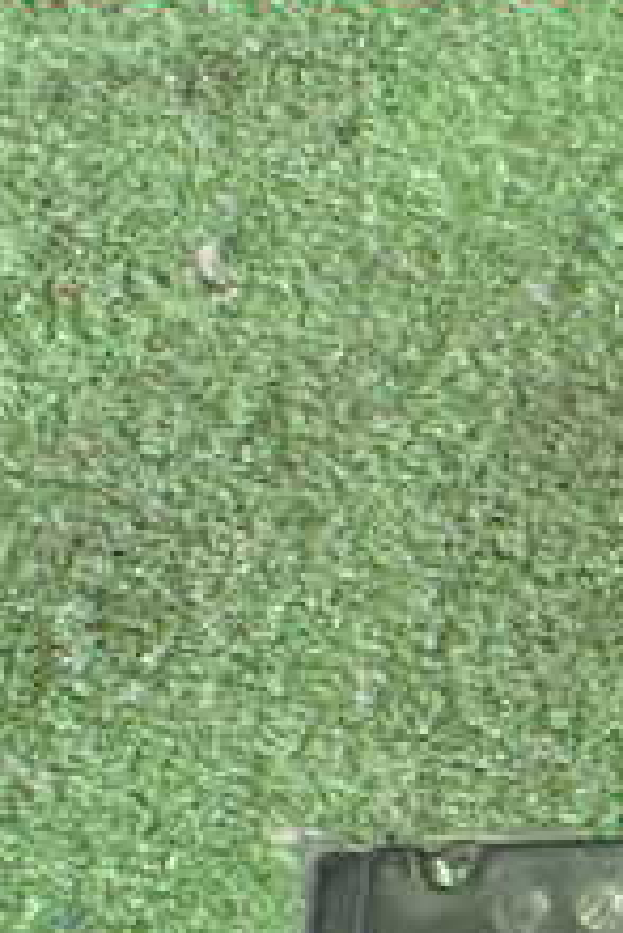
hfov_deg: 13.7
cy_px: 865
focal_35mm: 85
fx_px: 2203
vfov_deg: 23.2
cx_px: 1238
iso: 800
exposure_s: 1/40
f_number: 2.3
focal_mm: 5.4
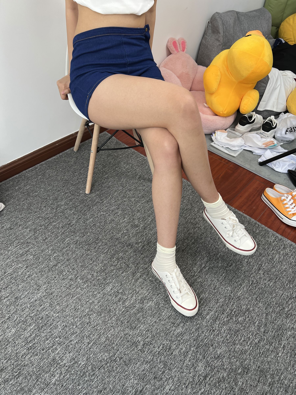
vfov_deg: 67.3
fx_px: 296
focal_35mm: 26
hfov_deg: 53.1
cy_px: 198
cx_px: 148
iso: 50
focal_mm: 5.7
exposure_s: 1/121
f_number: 1.5
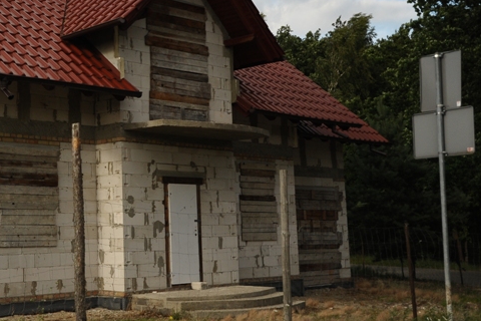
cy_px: 120
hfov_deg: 31.1
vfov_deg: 21.9
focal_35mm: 62
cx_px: 64
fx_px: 828
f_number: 2.8
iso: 900
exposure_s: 1/8000
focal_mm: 35
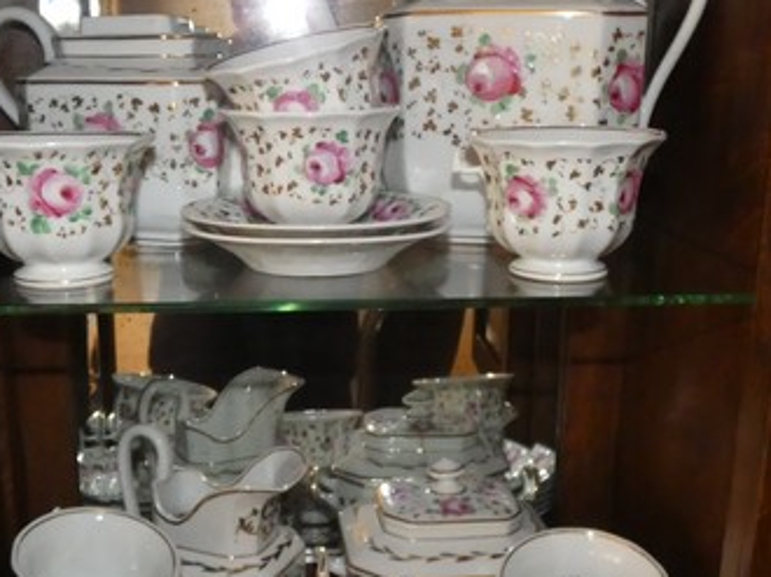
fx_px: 979
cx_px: 333
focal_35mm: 44
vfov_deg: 32.7
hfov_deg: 42.9
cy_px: 364
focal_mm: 3.6
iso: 800
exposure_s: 1/60
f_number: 2.8
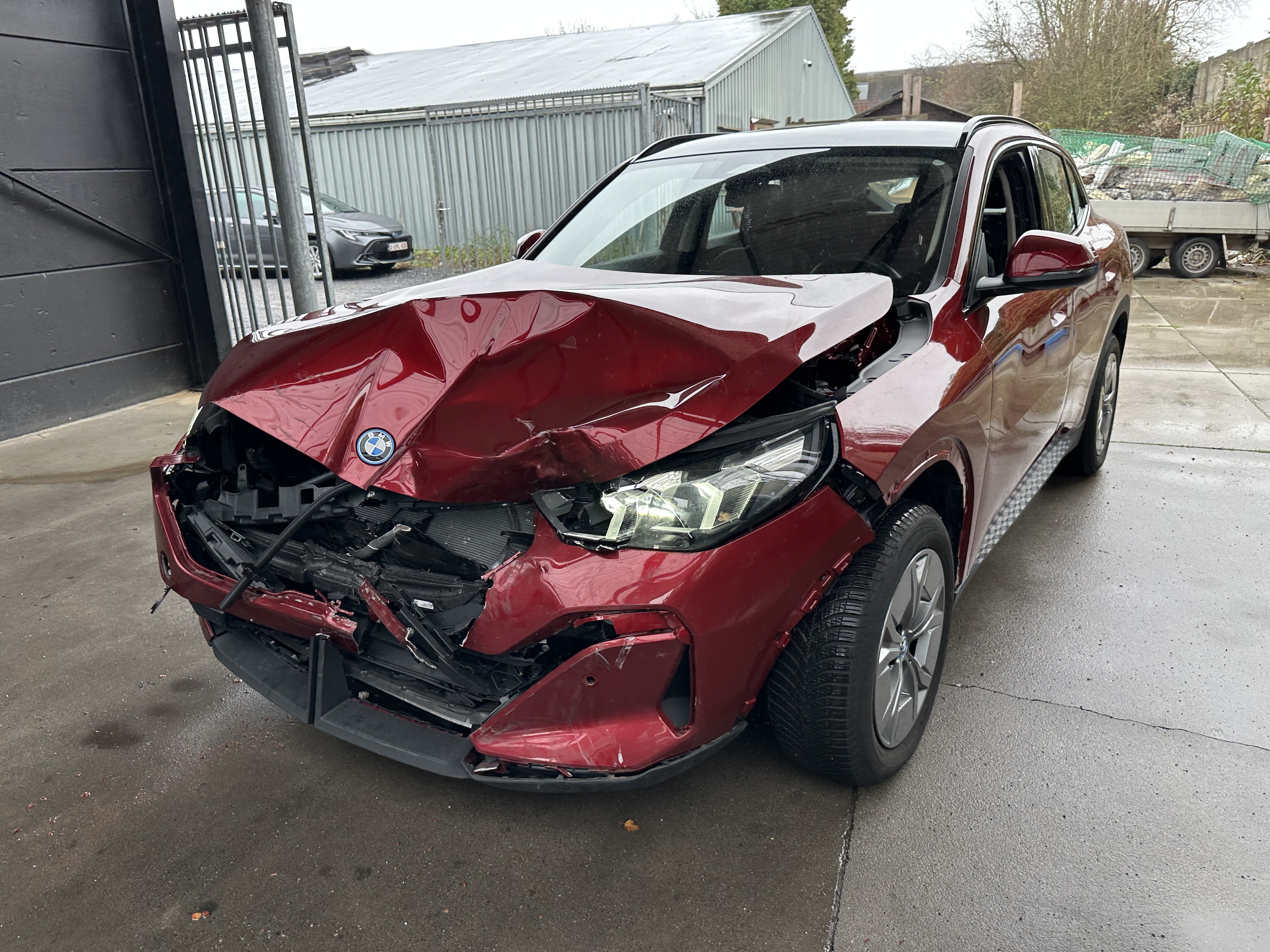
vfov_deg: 56.8
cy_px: 476
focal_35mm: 24
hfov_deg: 71.6
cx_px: 635
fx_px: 881
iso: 80
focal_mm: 6.86
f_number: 1.78
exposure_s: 1/120
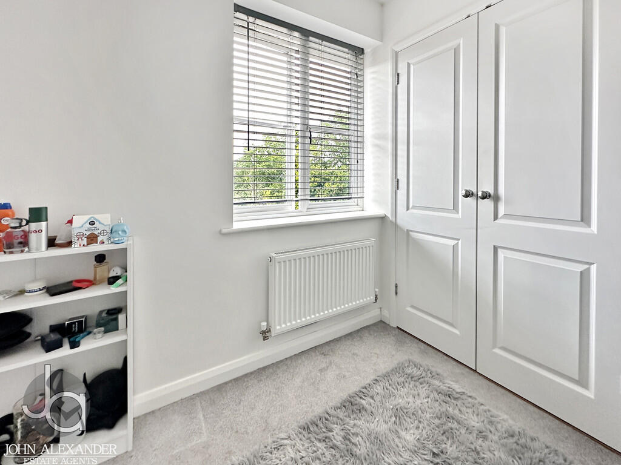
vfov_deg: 85.7
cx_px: 310
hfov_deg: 102.1
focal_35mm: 14
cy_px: 232
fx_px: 251
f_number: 2.2
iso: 320
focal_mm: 2.22
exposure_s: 1/99
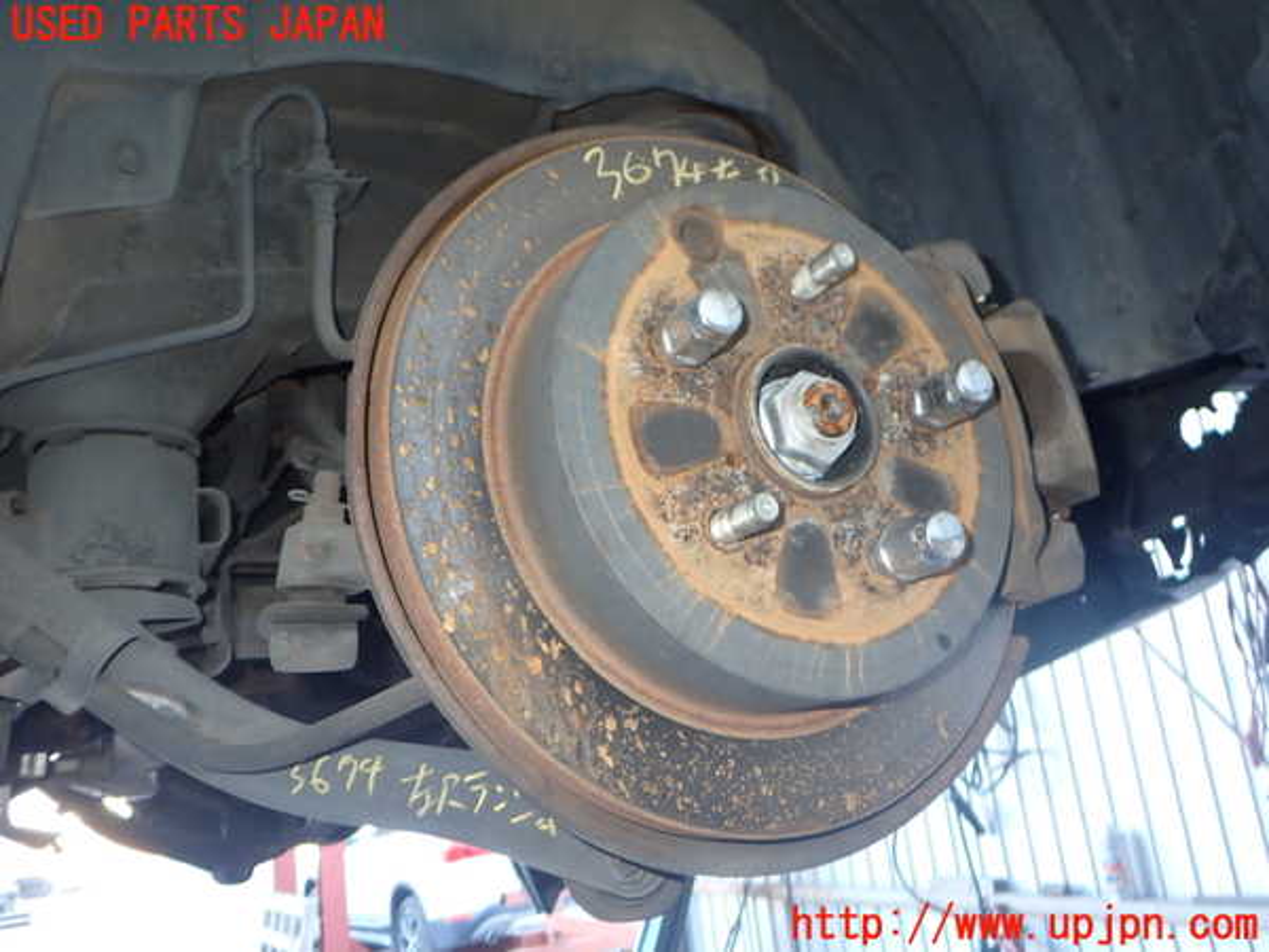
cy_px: 476
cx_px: 634
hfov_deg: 60.0
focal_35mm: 30
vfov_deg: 46.8
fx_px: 1100
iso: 200
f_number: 2.3
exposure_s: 1/30
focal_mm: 5.4
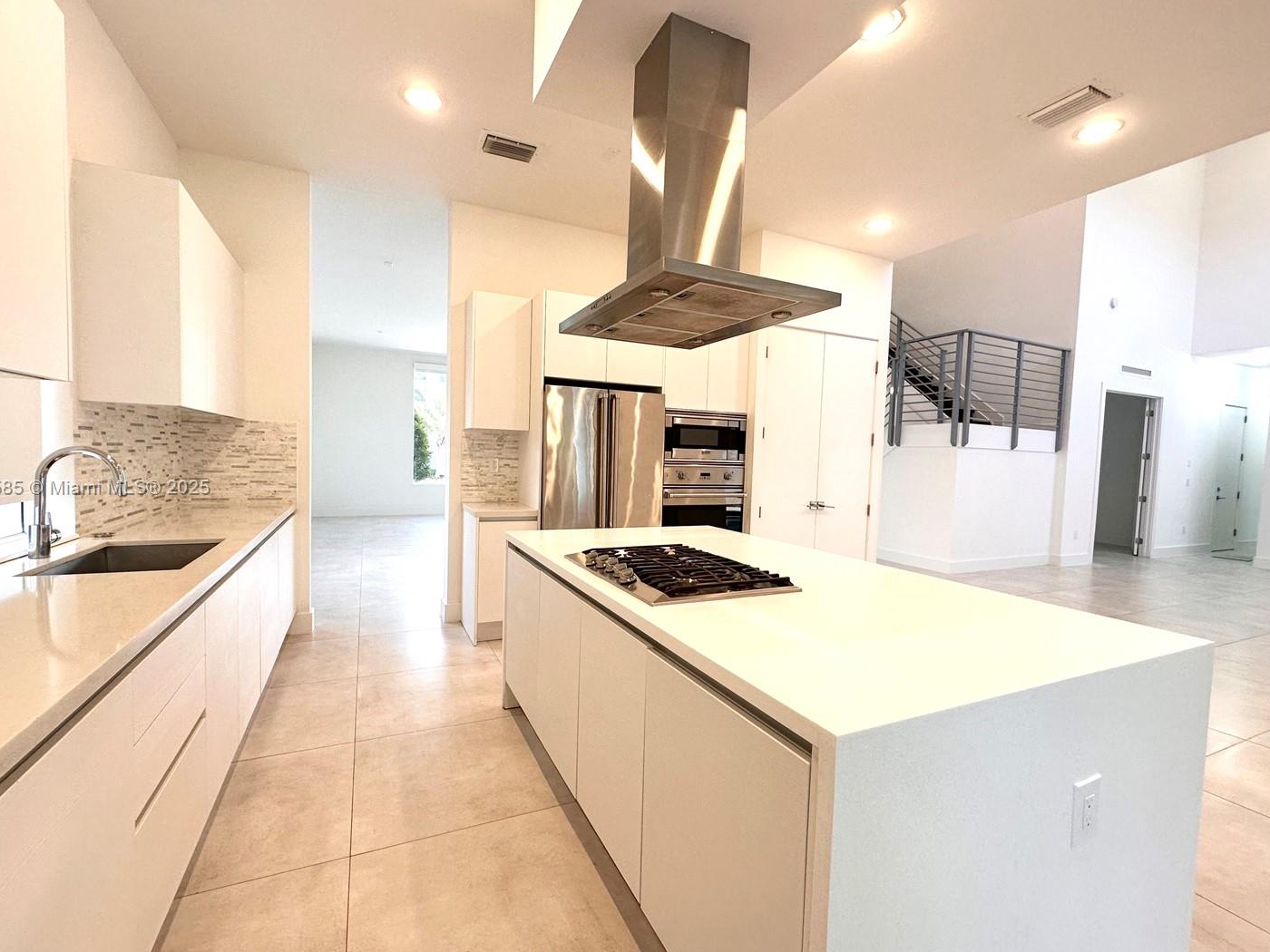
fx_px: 587
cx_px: 645
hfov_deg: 94.5
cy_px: 489
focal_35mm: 16
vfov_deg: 78.1
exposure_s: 1/120
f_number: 2.2
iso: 125
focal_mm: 2.22
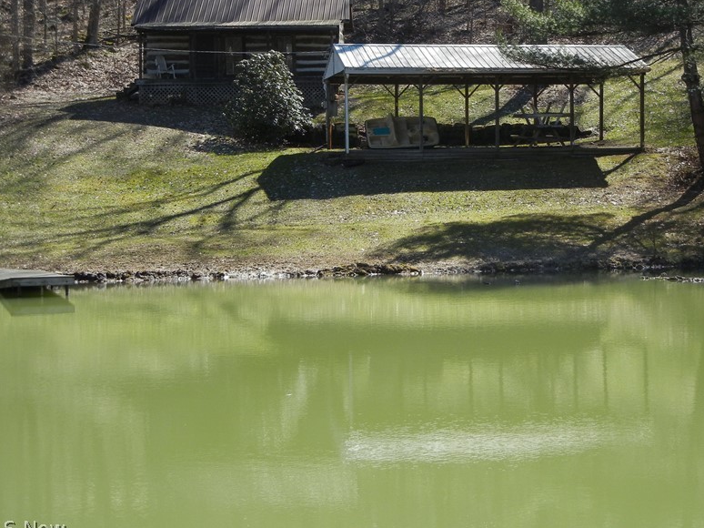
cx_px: 437
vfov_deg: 16.4
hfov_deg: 21.7
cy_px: 194
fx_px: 1830
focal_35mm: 90
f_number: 4.1
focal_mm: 12.2
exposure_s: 1/563
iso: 160
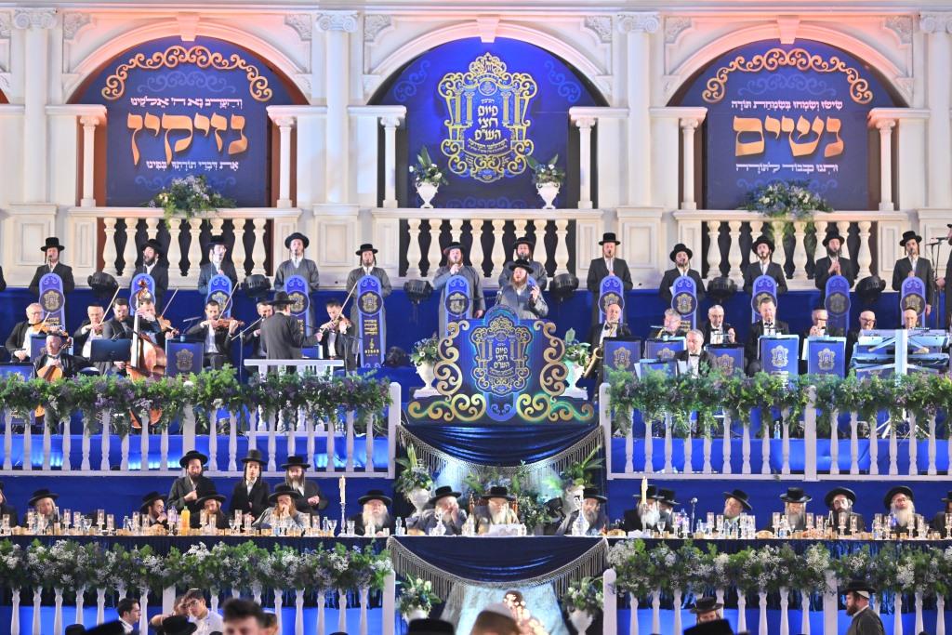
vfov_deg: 11.2
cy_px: 318
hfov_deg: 16.8
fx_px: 3226
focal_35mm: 122
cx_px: 476
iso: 1000
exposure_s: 1/320
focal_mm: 122
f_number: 2.8
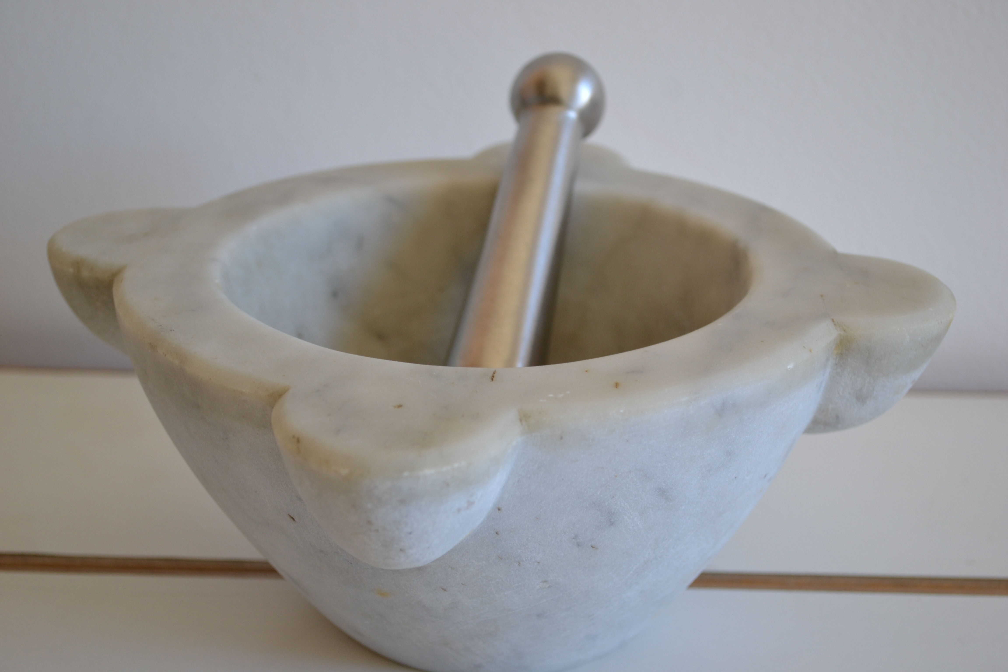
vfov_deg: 22.6
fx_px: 1680
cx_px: 504
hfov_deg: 33.4
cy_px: 336
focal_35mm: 60
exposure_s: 1/40
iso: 400
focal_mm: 40
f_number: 5.3
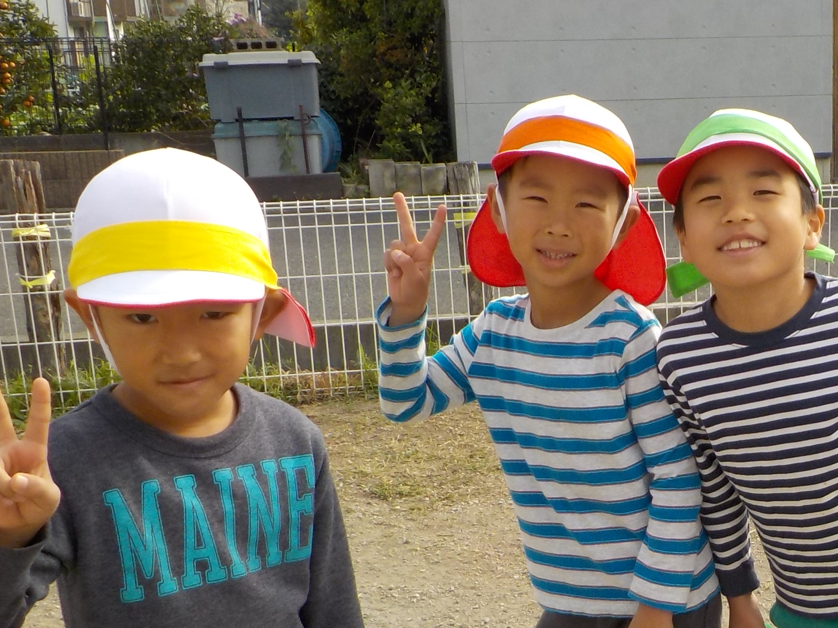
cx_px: 746
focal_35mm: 61
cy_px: 484
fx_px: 1477
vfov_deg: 23.7
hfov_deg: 30.4
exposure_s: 1/800
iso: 125
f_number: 3.3
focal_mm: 4.1
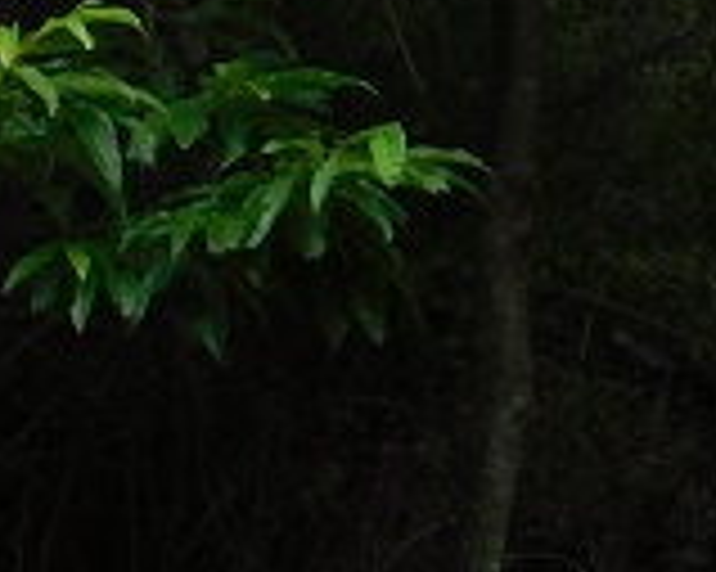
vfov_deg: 7.7
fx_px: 4151
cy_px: 991
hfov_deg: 9.8
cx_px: 95
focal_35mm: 196
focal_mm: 7.1
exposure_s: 1/50
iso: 125
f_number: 3.6
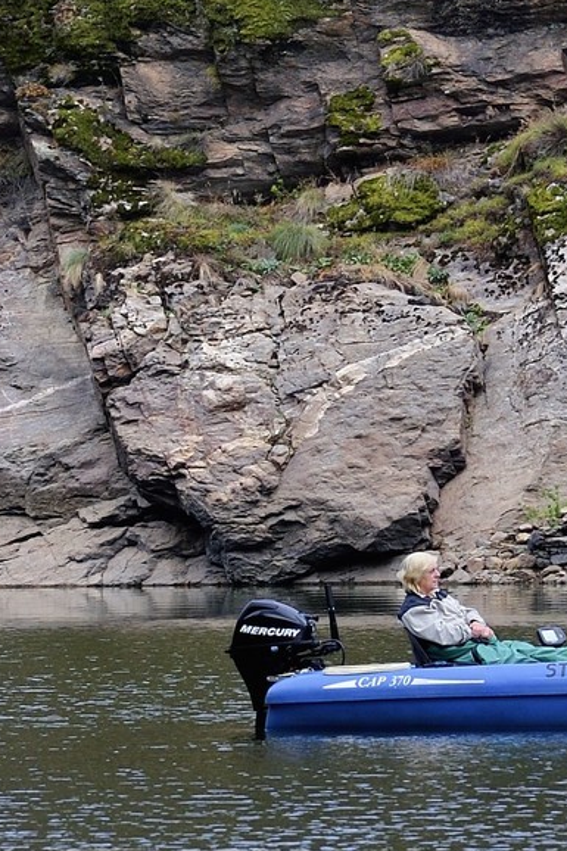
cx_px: 825
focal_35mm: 561
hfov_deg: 2.4
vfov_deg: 3.7
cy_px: -673
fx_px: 13261
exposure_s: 1/320
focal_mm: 135
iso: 400
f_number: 8
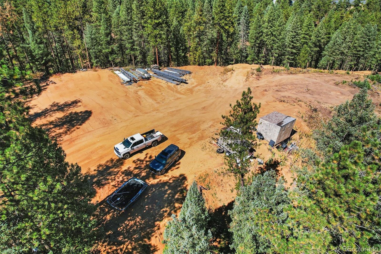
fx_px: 233
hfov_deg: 78.6
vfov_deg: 57.2
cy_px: 127
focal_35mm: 22
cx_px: 190
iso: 100
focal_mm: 8.38
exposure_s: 1/2500
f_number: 2.8
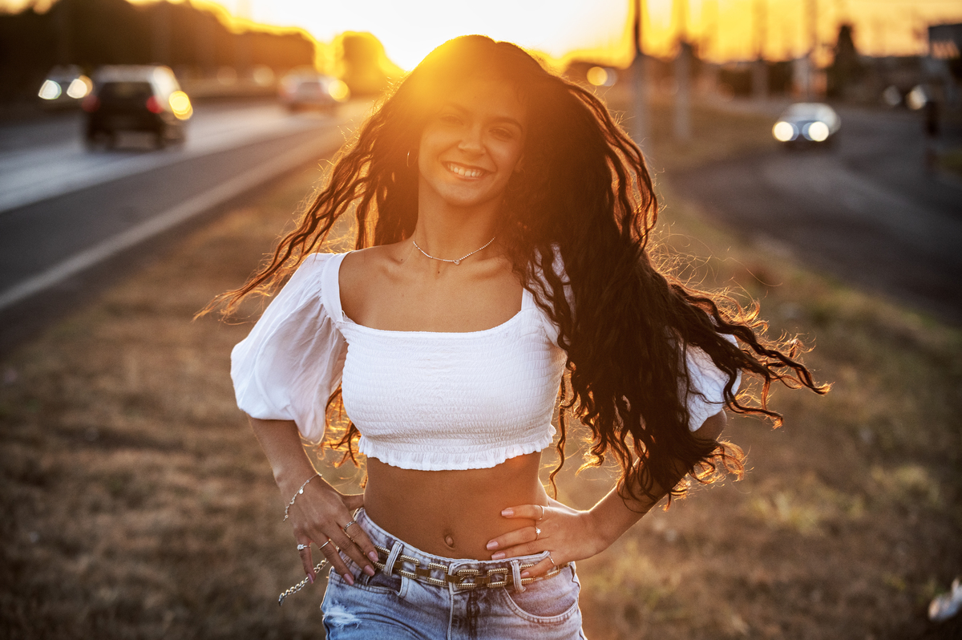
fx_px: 2296
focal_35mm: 86
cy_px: 320
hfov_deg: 23.7
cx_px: 481
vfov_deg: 15.9
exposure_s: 1/1250
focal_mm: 86
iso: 800
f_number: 4
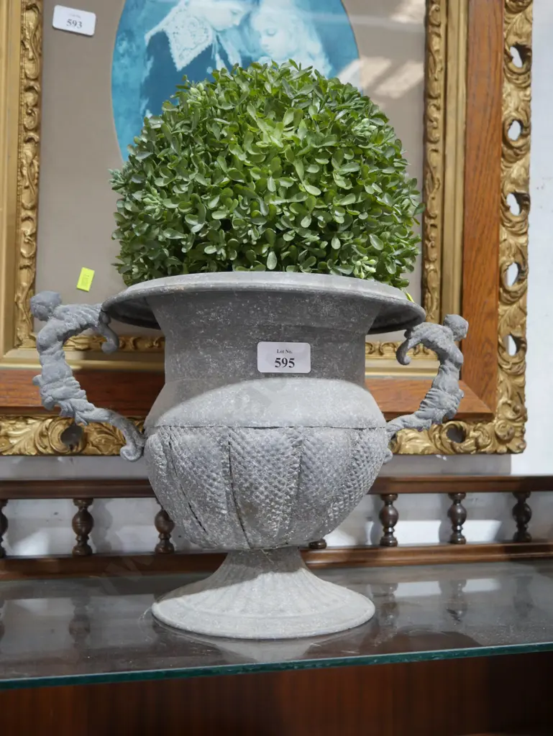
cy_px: 368
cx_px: 276
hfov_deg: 39.7
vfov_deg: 51.3
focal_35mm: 36
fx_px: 766
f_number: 4
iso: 800
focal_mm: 18
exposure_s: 1/60
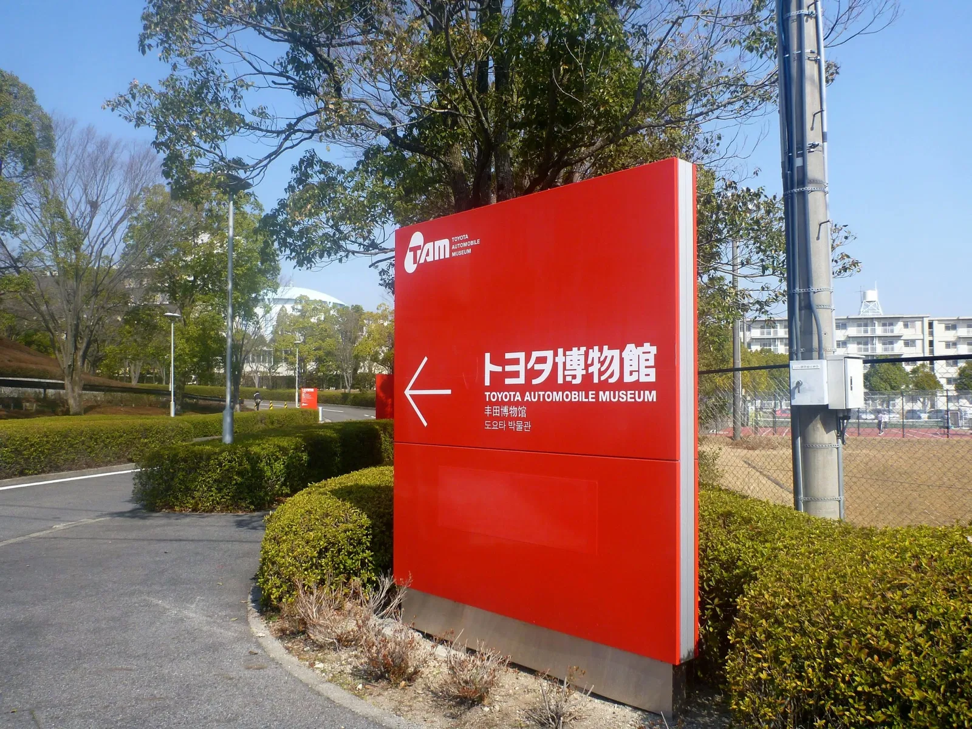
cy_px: 364
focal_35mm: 28
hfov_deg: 63.4
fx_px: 786
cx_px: 486
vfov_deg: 49.7
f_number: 3.3
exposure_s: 1/640
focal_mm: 4.9
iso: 100
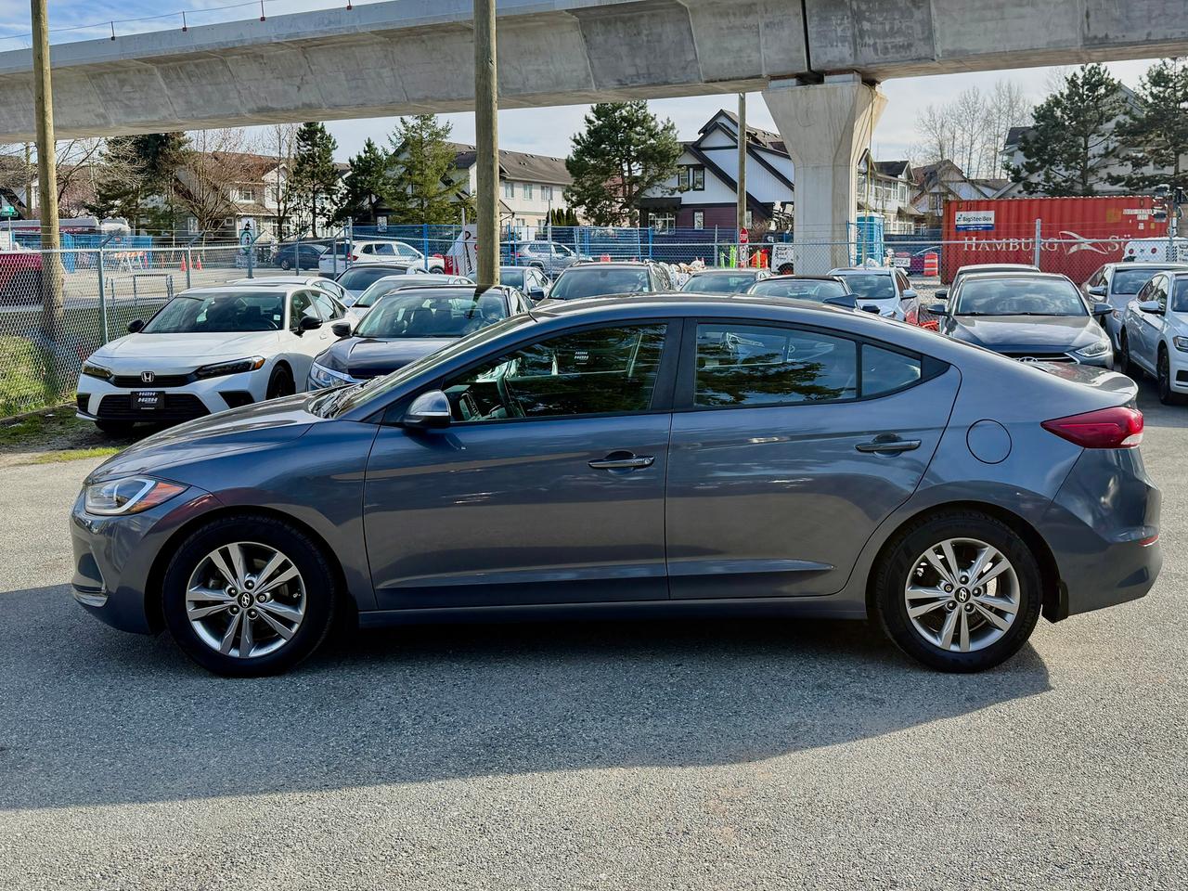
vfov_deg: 56.8
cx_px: 594
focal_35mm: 24
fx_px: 824
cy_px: 446
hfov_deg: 71.6
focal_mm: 6.76
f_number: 1.78
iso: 100
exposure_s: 1/2053
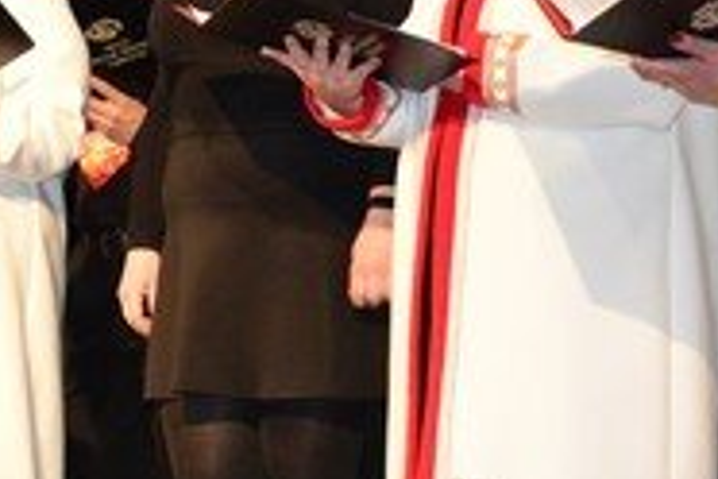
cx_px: -309
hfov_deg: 12.5
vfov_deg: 8.6
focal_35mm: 158
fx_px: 3151
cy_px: -19
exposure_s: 1/60
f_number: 7.1
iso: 3600
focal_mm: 35
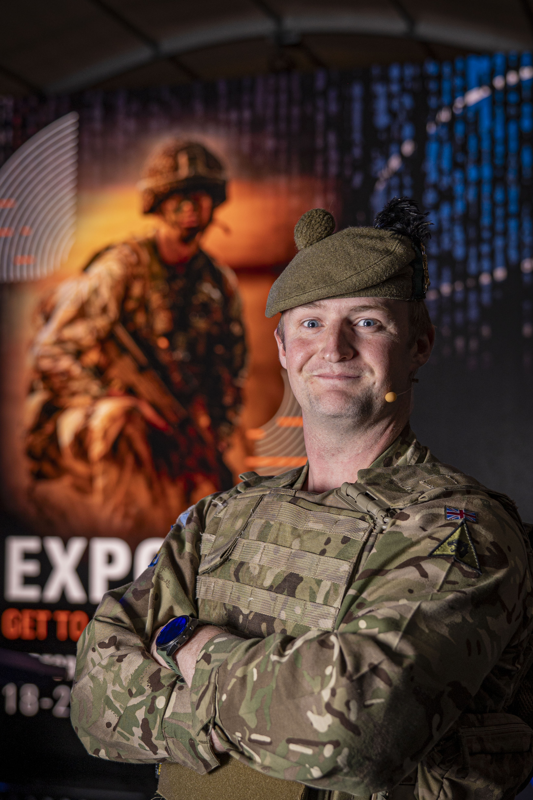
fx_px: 1355
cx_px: 266
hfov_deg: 22.3
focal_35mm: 61
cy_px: 400
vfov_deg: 32.9
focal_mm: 41
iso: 125
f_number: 2.8
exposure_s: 1/200
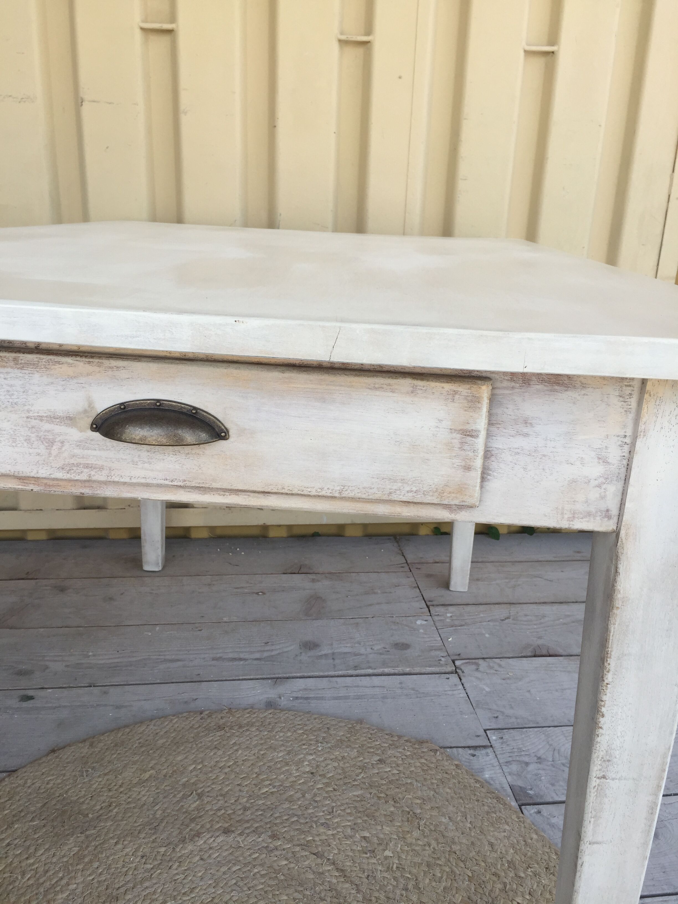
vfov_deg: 61.7
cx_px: 339
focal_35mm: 29
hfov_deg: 48.2
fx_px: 757
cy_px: 452
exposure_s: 1/366
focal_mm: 4.15
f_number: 2.2
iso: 32
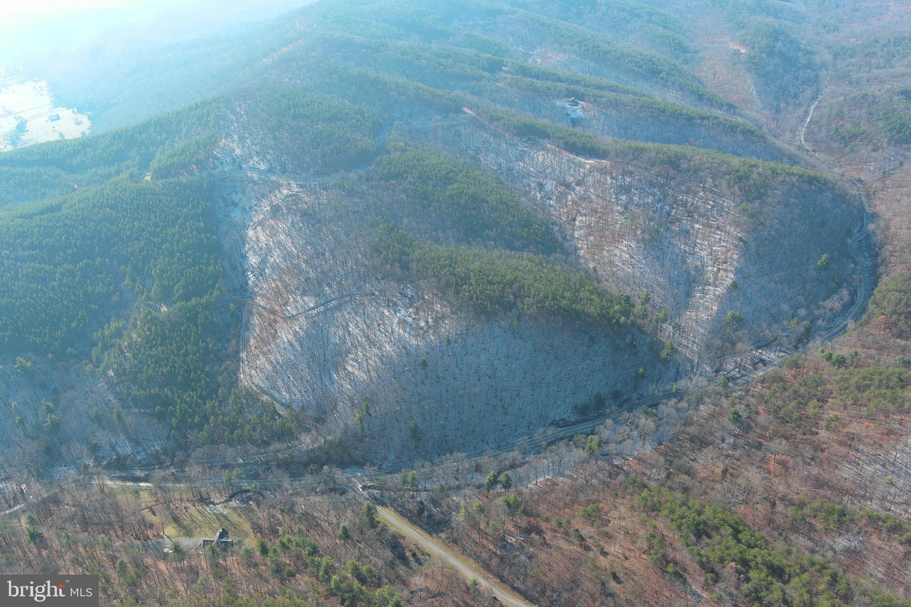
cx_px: 456
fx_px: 734
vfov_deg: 45.0
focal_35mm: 29
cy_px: 304
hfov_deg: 63.7
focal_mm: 10.57
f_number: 2.8
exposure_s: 1/385
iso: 100
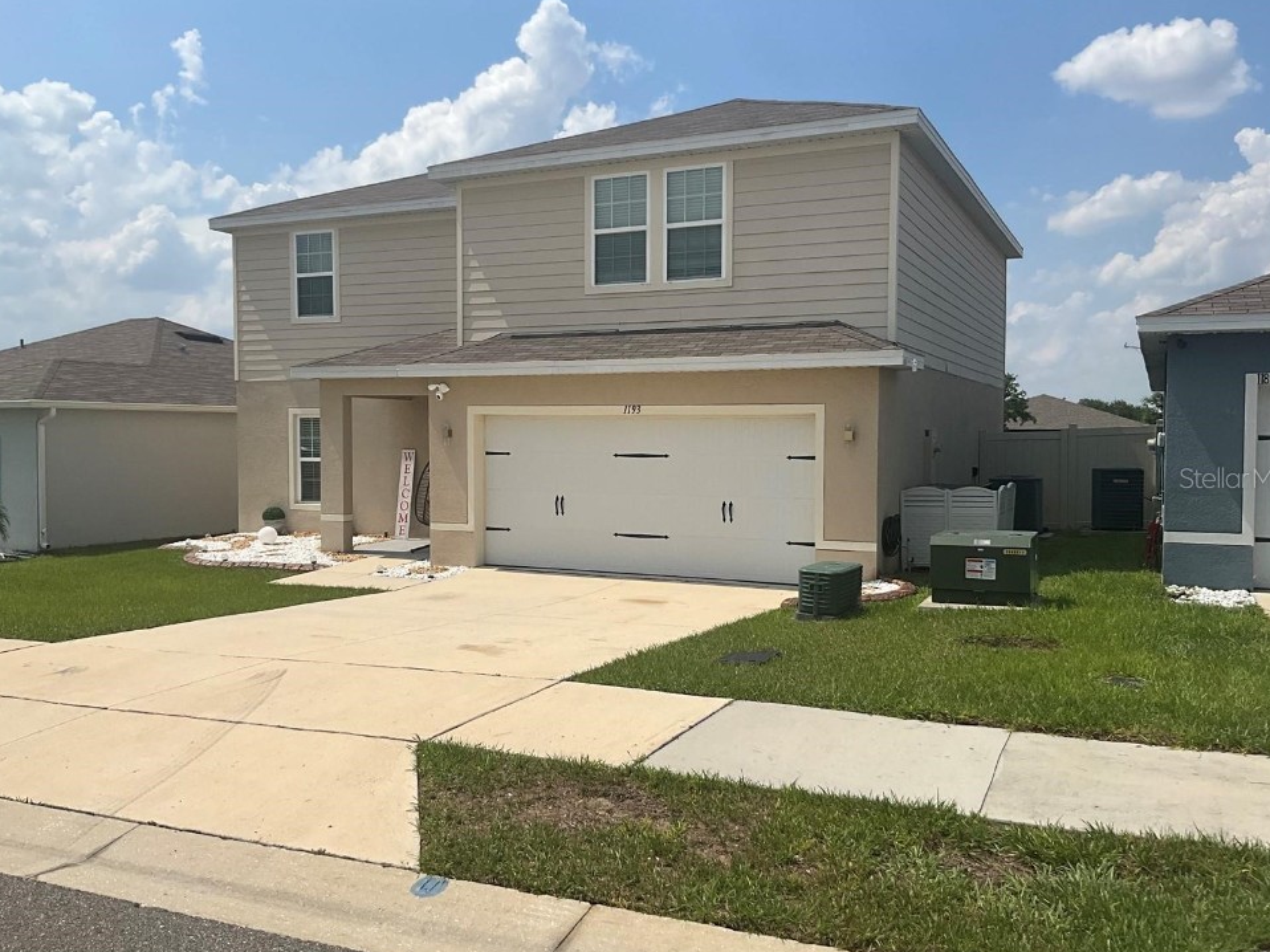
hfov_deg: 58.4
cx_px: 626
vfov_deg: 45.4
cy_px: 477
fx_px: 1137
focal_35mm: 31
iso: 25
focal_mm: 3
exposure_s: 1/4405
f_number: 1.8
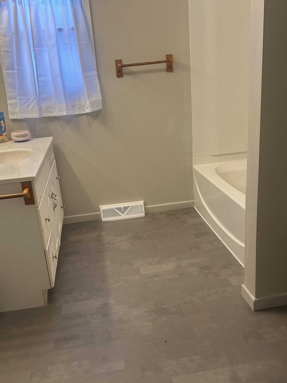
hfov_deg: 40.7
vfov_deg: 52.5
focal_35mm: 35
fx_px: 387
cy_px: 214
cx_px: 130
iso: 80
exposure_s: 1/60
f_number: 1.5
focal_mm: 5.7
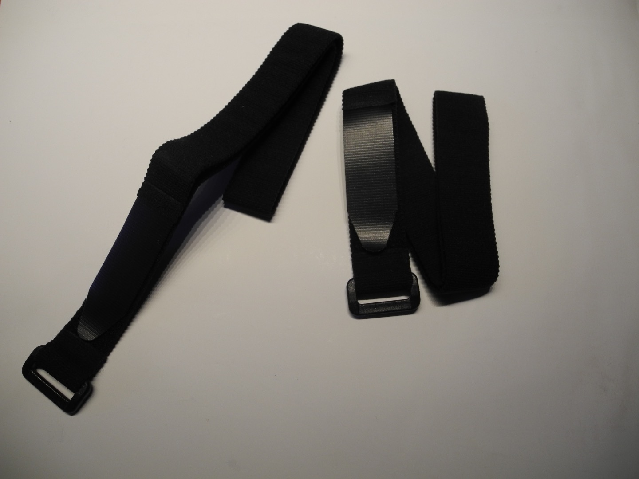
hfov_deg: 63.4
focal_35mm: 28
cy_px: 240
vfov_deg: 49.7
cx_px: 320
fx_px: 517
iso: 100
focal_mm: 6
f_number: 2.8
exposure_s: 1/100
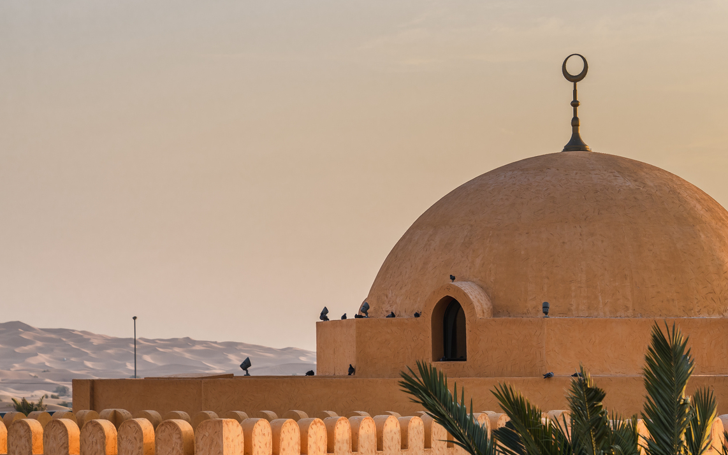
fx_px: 2480
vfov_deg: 10.5
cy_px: 240
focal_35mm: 125
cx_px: 593
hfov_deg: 16.6
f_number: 4
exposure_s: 1/160
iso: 80
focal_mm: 70
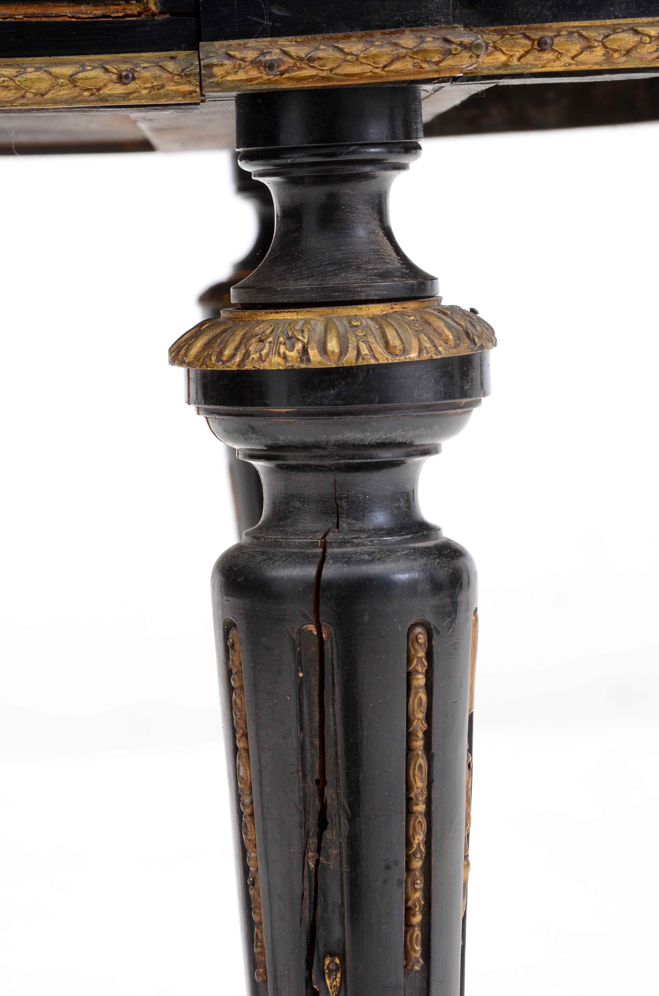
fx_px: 3930
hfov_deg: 9.6
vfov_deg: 14.4
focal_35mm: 142
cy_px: 498
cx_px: 330
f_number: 16
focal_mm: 95
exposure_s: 1/80
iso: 400
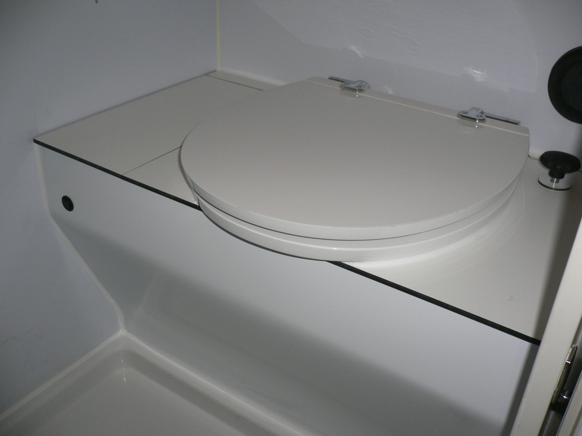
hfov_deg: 52.6
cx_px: 291
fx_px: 588
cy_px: 218
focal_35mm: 35
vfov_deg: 40.7
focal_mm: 5.8
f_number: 2.8
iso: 100
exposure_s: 1/60
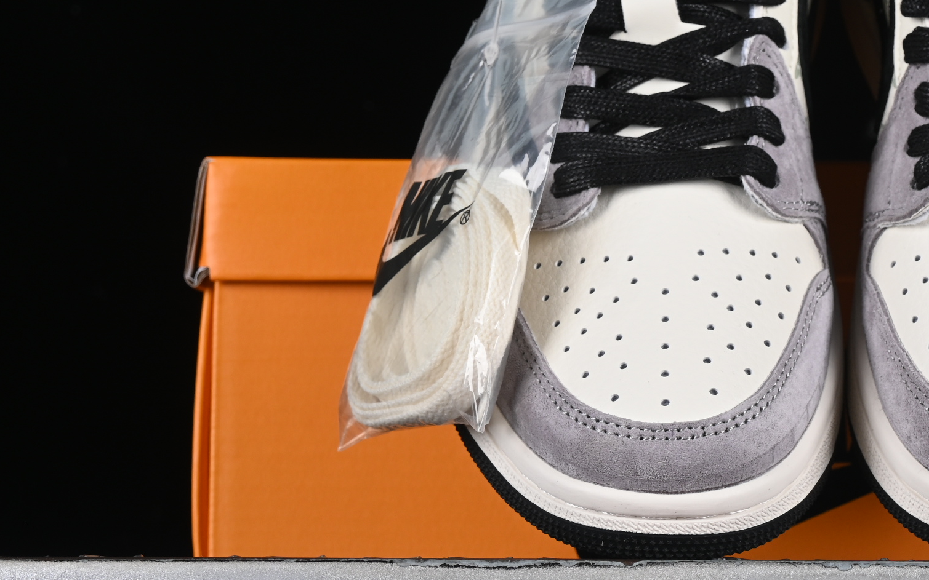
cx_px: 816
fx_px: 3570
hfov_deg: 14.7
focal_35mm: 141
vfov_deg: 9.3
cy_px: 201
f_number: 8
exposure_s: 1/80
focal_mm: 50
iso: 160
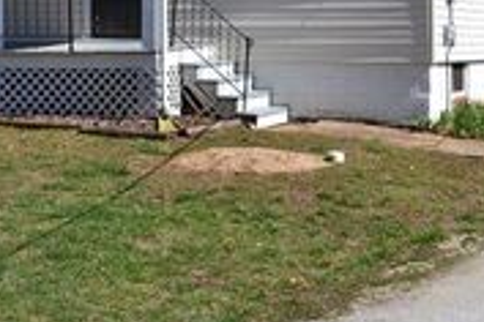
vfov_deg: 12.1
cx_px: 219
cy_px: -97
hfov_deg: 18.6
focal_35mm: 110
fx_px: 1479
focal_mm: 26
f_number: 11
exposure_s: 1/400
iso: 400
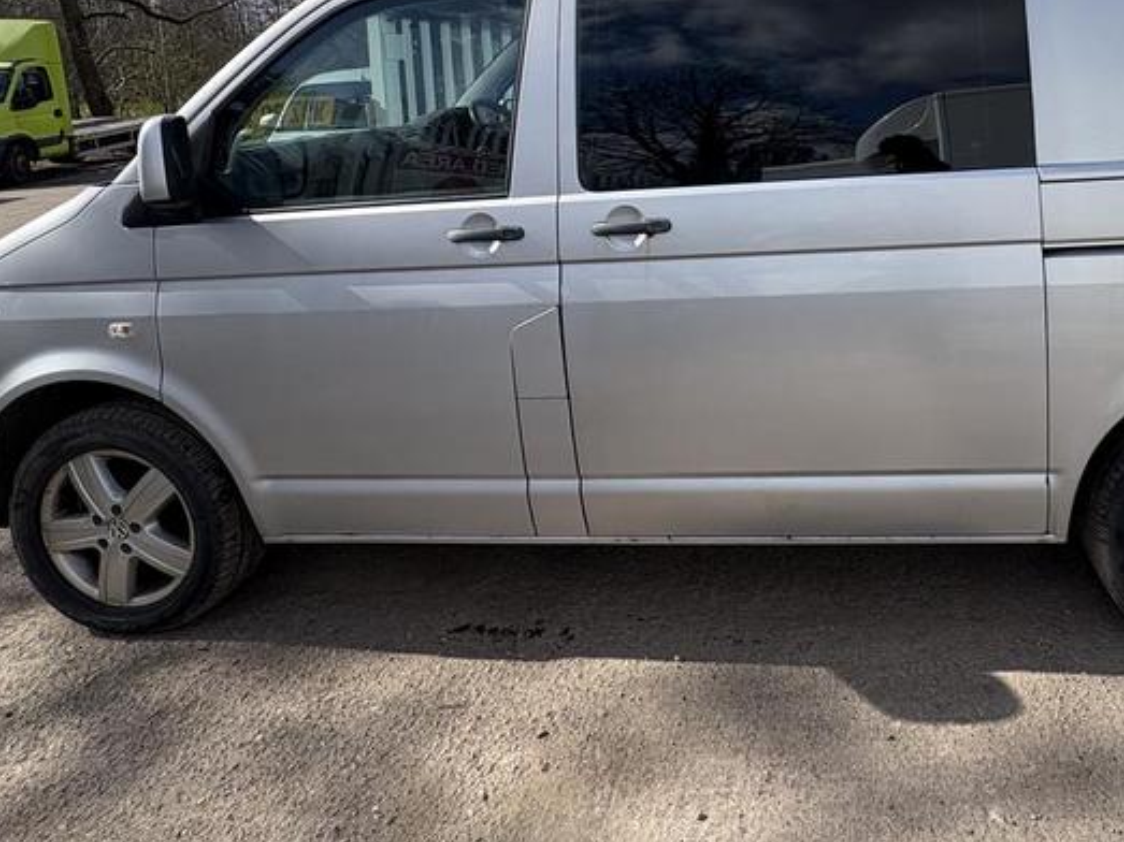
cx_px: 782
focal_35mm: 24
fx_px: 779
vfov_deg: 52.9
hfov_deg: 68.8
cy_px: 161
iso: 50
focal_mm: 2.22
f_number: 2.2
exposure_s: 1/1395
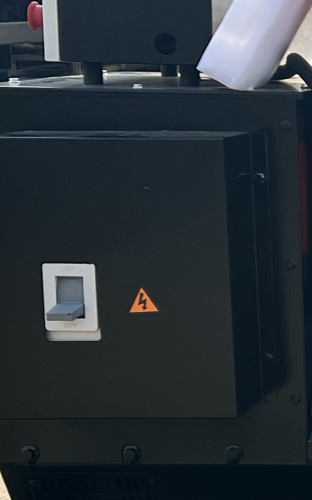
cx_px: 861
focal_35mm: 131
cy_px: 310
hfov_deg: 8.7
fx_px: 1782
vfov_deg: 15.9
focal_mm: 5.7
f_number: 1.5
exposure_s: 1/2123
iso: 50
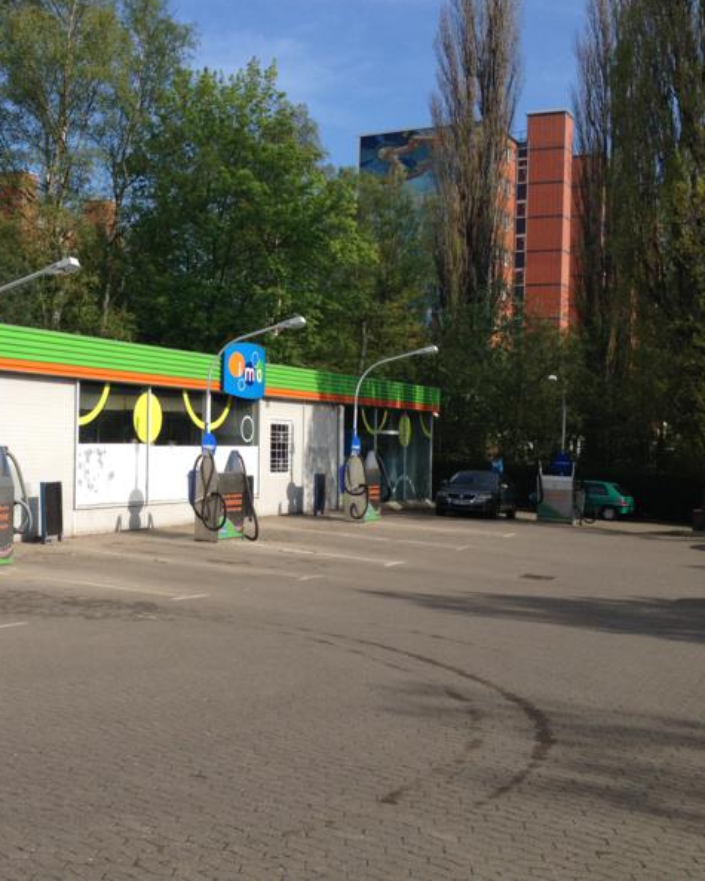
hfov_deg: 32.3
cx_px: 194
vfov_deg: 40.3
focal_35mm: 46
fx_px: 1200
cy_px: 439
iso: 64
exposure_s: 1/1727
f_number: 2.4
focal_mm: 4.28
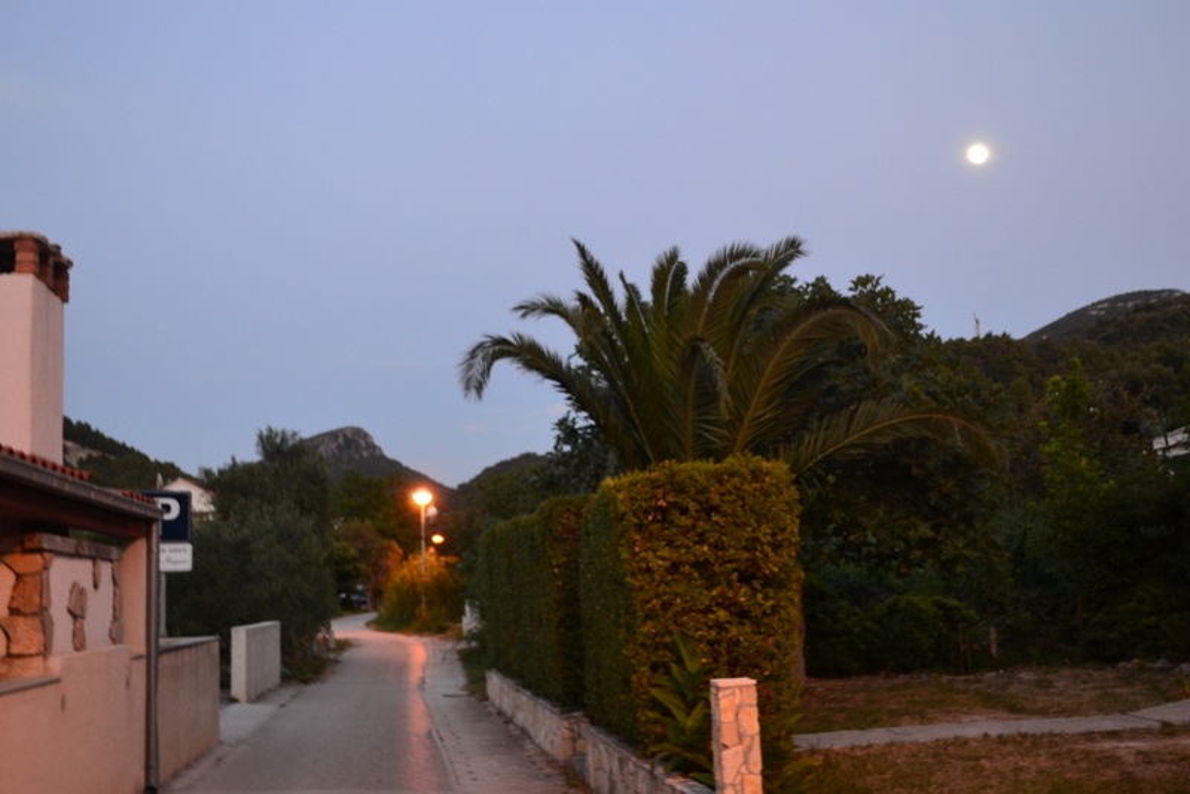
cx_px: 595
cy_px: 397
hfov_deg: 53.1
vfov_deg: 36.9
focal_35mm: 36
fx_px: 1190
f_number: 4
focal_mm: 24
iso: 800
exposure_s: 1/6
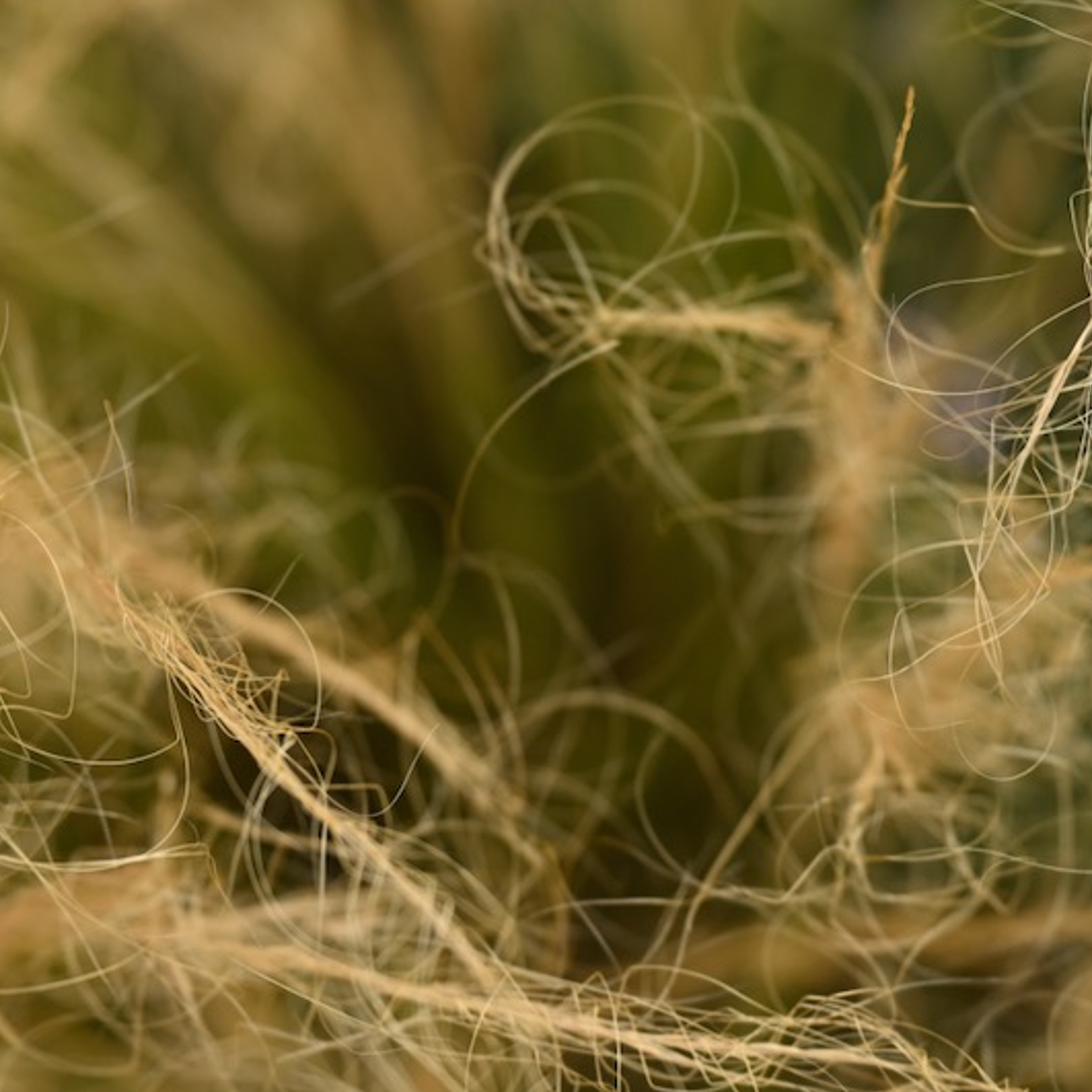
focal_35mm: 205
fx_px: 7317
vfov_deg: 8.5
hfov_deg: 8.5
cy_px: 230
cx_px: 498
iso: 250
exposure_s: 1/800
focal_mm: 100
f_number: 4.5
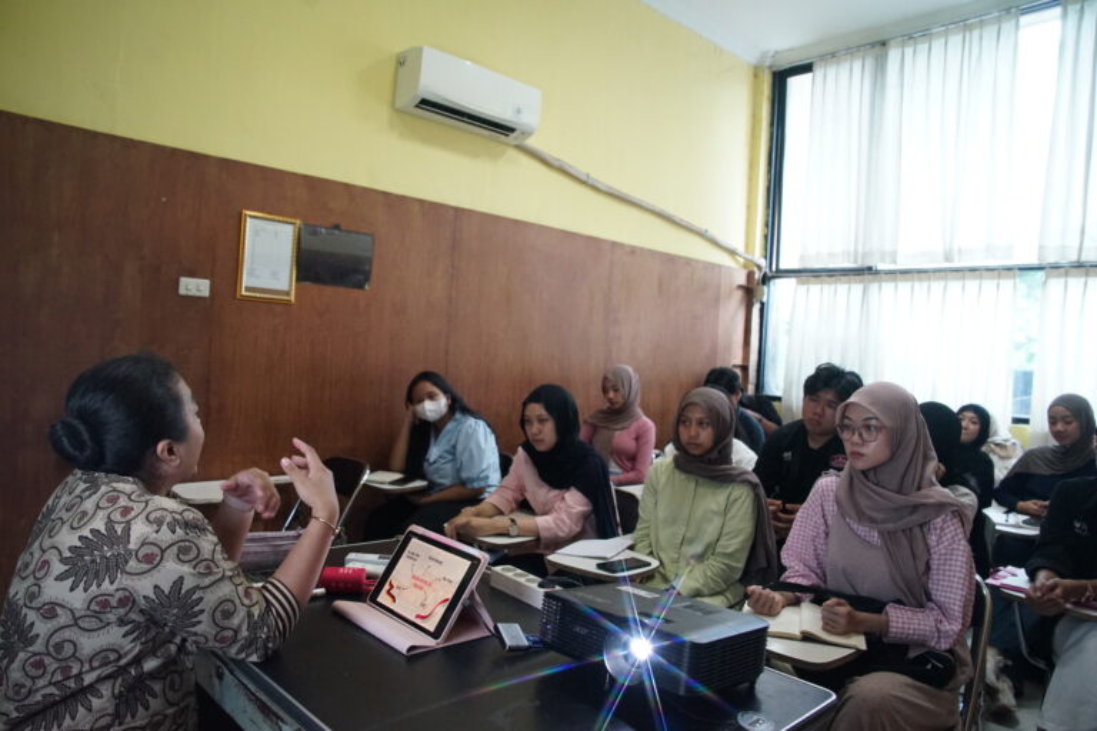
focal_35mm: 24
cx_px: 548
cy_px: 366
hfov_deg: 73.7
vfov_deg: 53.1
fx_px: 731
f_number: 4.5
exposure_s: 1/100
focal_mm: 24
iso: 4000
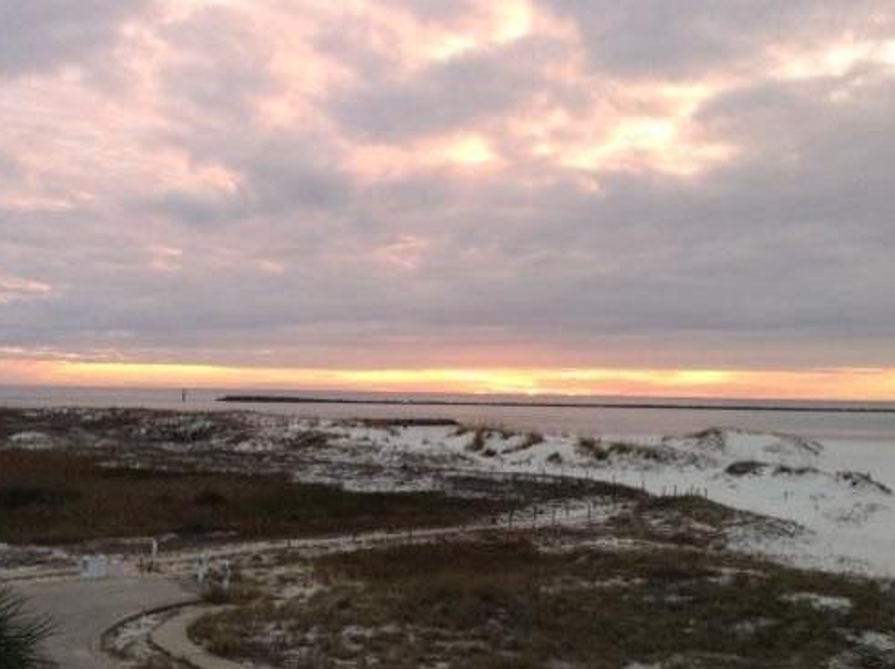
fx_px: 1110
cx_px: 386
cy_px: 377
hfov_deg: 43.8
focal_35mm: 43
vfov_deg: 33.5
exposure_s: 1/24
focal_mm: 3.3
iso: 80
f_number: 2.4
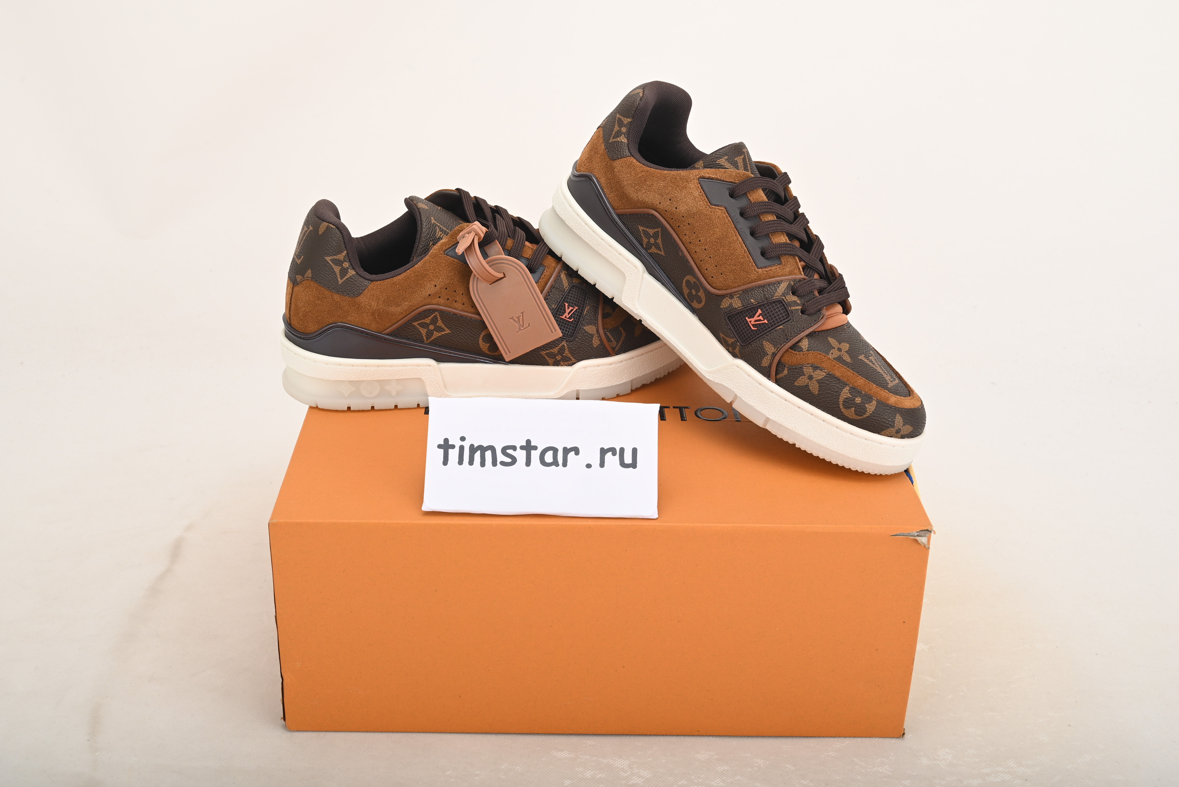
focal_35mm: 41
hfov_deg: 47.4
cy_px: 394
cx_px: 590
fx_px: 1343
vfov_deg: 32.7
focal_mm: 41
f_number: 11
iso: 100
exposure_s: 1/200
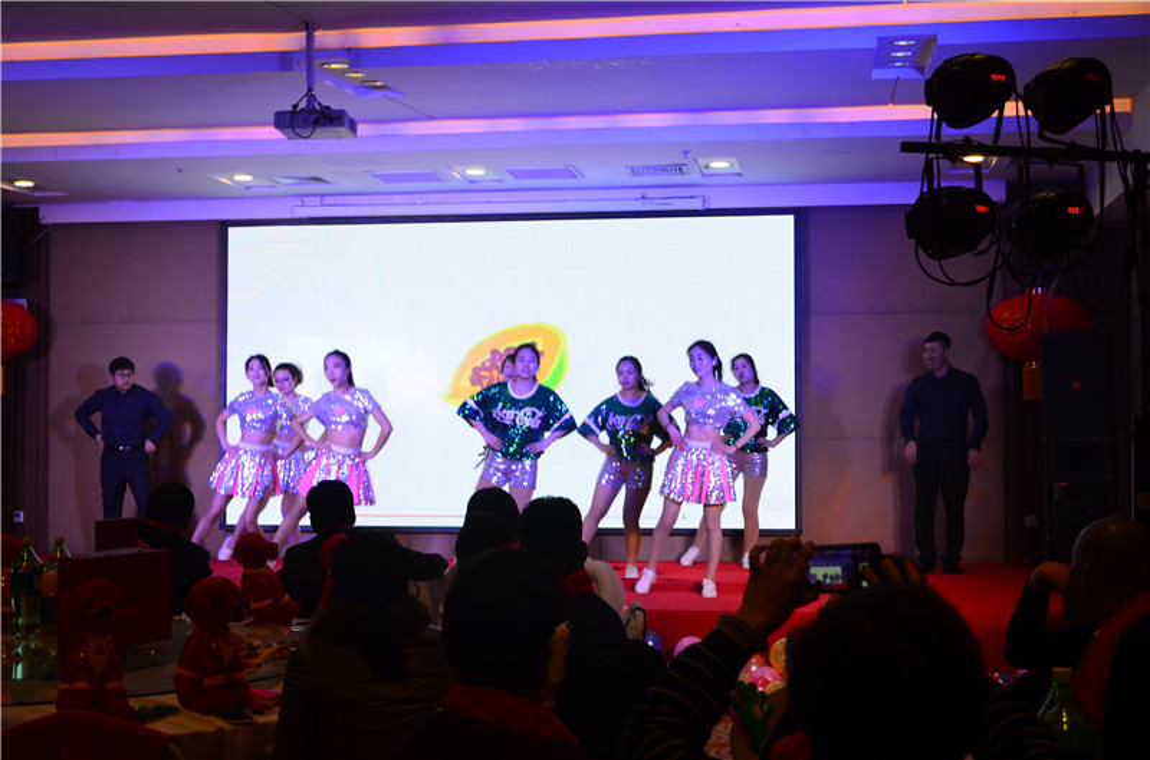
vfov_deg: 27.9
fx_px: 1529
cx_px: 575
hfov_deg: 41.2
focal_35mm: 48
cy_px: 380
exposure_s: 1/30
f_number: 4.8
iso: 125
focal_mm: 32
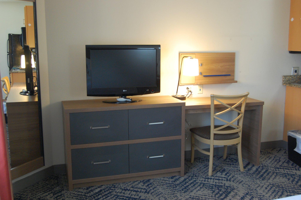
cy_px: 100
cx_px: 150
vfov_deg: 34.2
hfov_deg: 49.6
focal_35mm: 39
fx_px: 326
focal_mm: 26
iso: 800
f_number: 5.6
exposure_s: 1/10
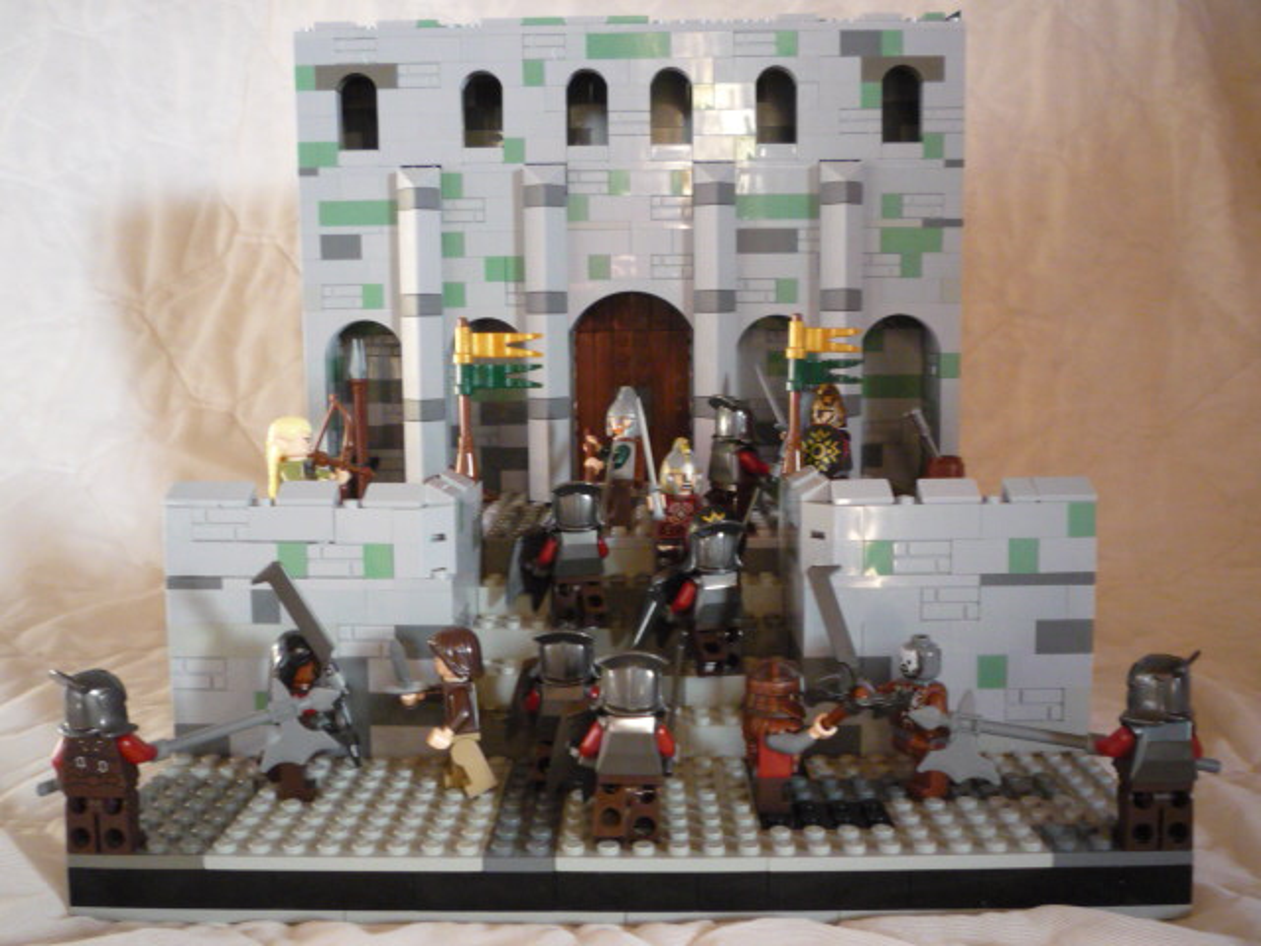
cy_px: 473
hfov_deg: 56.8
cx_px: 630
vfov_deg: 44.2
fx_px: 1166
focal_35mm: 32
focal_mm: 5.2
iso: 400
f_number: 3.3
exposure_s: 1/30
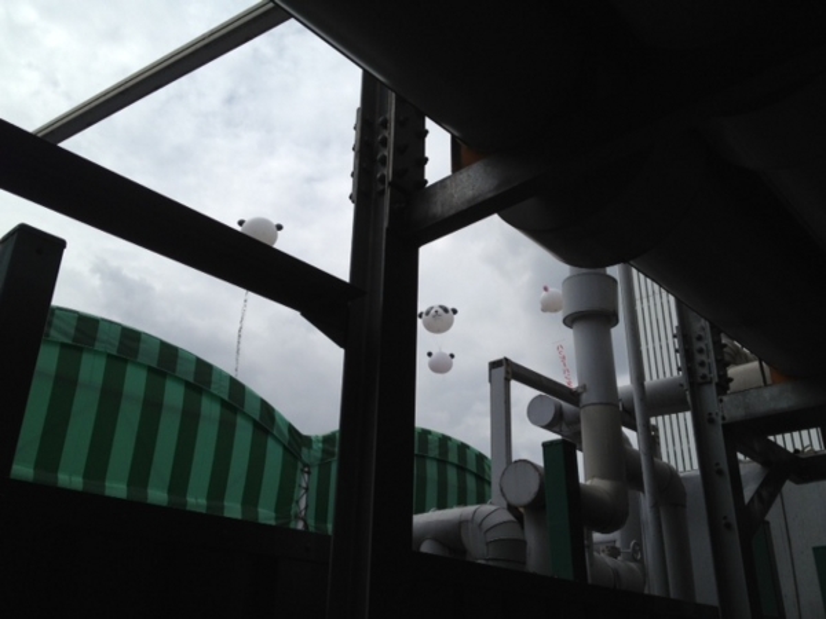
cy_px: 310
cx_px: 413
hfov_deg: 52.6
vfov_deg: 40.7
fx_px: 835
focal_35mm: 35
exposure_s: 1/4608
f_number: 2.4
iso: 64
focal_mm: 4.28
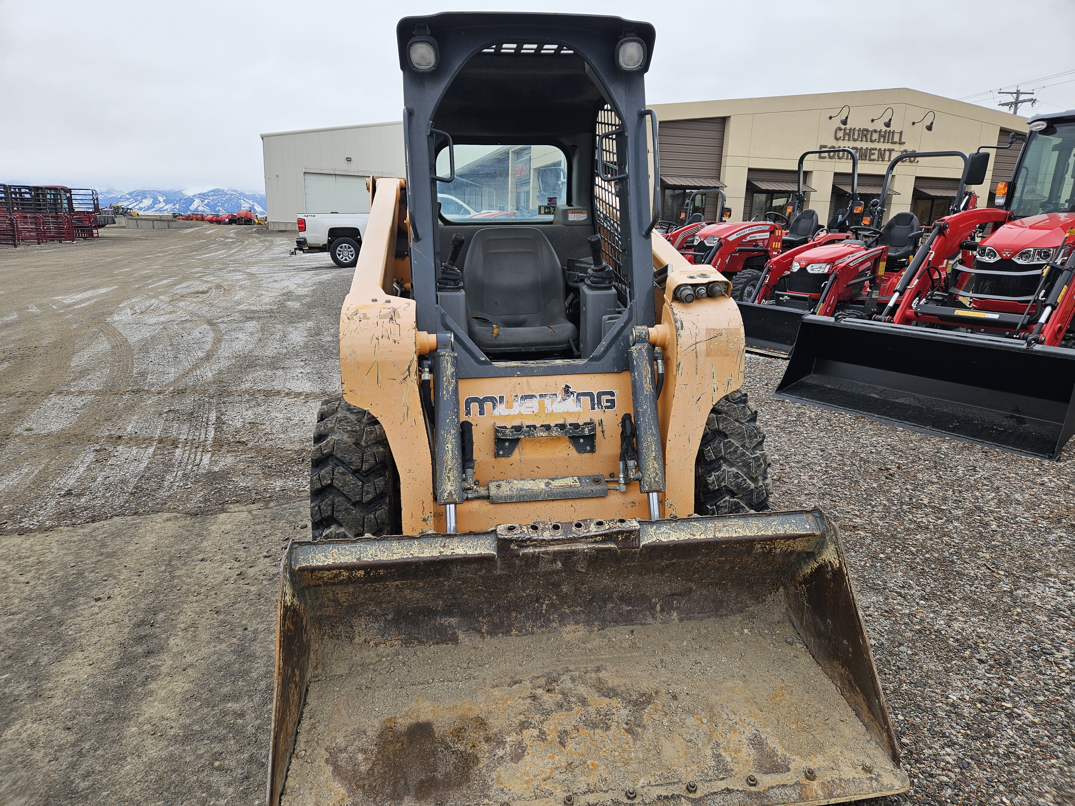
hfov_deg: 73.9
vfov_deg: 58.9
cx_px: 538
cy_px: 403
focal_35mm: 23
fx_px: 714
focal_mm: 5.4
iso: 25
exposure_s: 1/335
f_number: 1.8
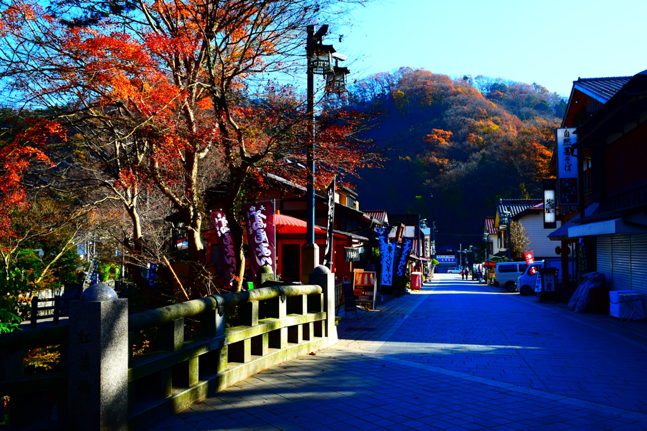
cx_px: 324
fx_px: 593
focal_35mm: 33
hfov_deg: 57.2
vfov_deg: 39.9
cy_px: 216
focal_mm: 22
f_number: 8
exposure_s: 1/250
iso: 200
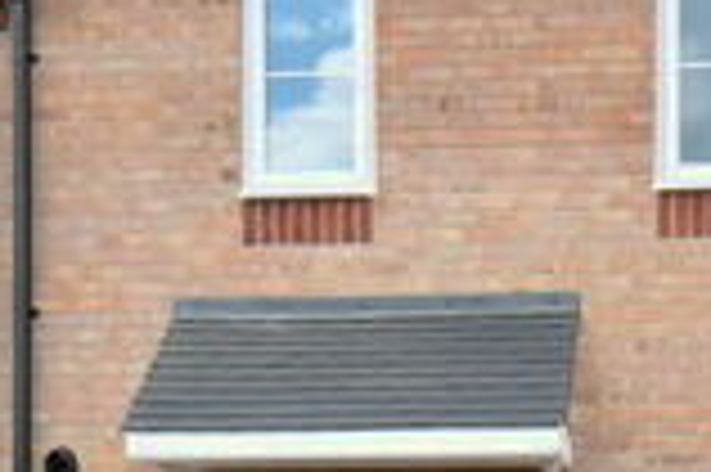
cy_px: 560
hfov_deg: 25.2
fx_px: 1578
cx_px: 508
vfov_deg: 16.4
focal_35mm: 80
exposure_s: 1/400
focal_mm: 12
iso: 800
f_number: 10
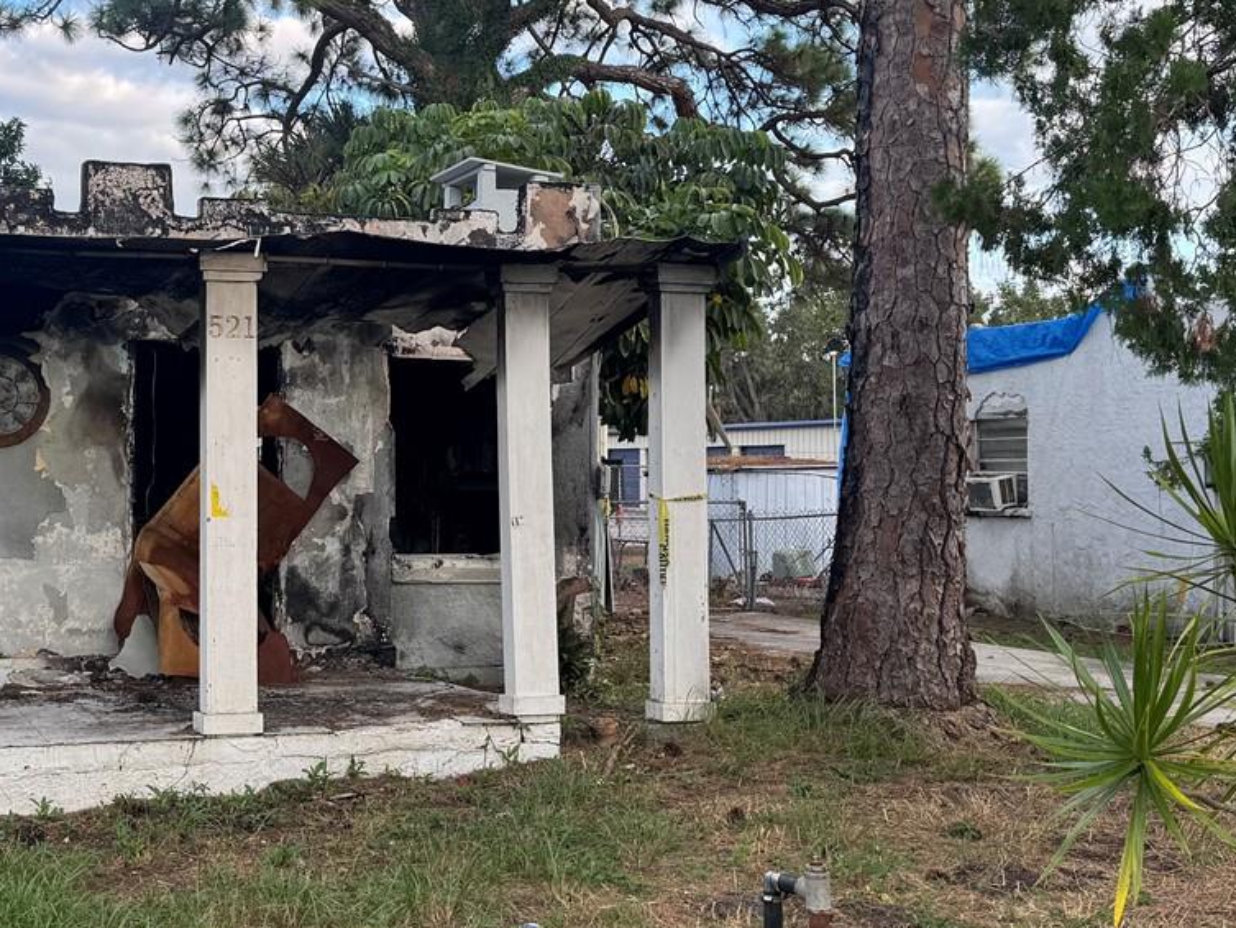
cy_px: 432
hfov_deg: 36.7
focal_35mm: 51
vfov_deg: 28.6
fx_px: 1821
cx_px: 327
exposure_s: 1/535
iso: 80
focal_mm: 6.76
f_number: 1.78
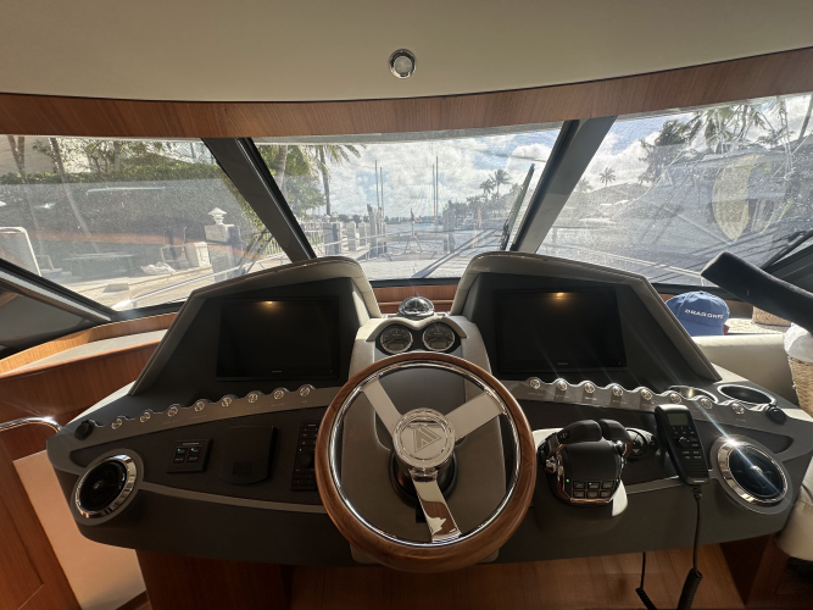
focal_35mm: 14
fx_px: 329
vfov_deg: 85.7
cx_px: 406
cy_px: 305
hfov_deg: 102.1
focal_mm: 2.22
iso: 40
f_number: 2.2
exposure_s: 1/141
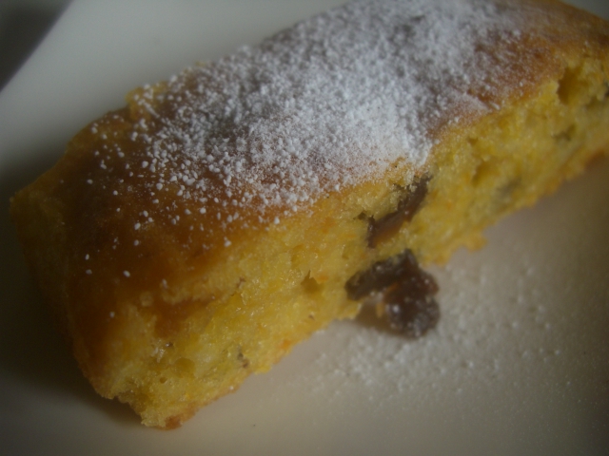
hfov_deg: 49.0
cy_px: 228
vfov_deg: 37.7
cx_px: 304
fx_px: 669
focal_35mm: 38
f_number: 2.8
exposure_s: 1/100
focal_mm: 7.9
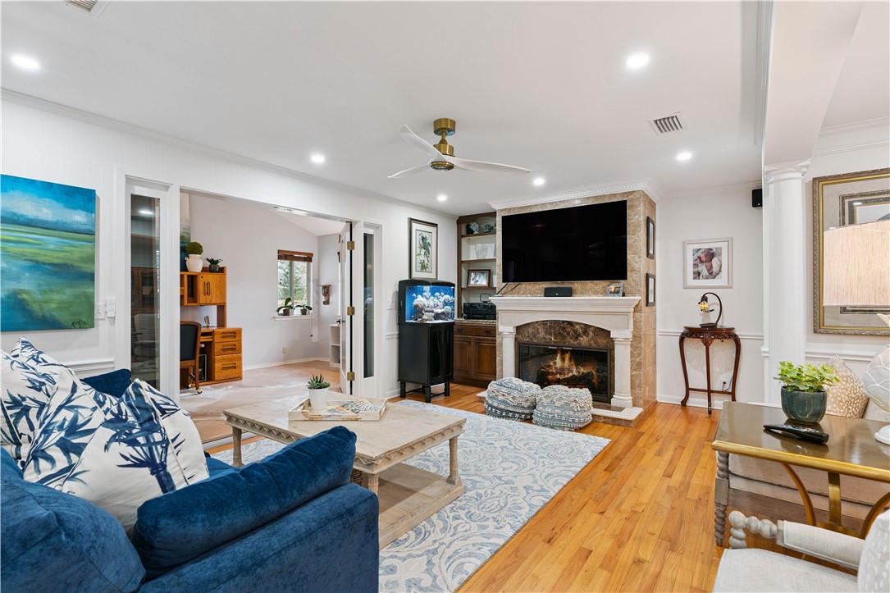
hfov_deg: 93.3
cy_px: 296
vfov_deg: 70.4
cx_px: 445
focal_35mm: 17
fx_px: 420
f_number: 8
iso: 250
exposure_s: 1/6
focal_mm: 17
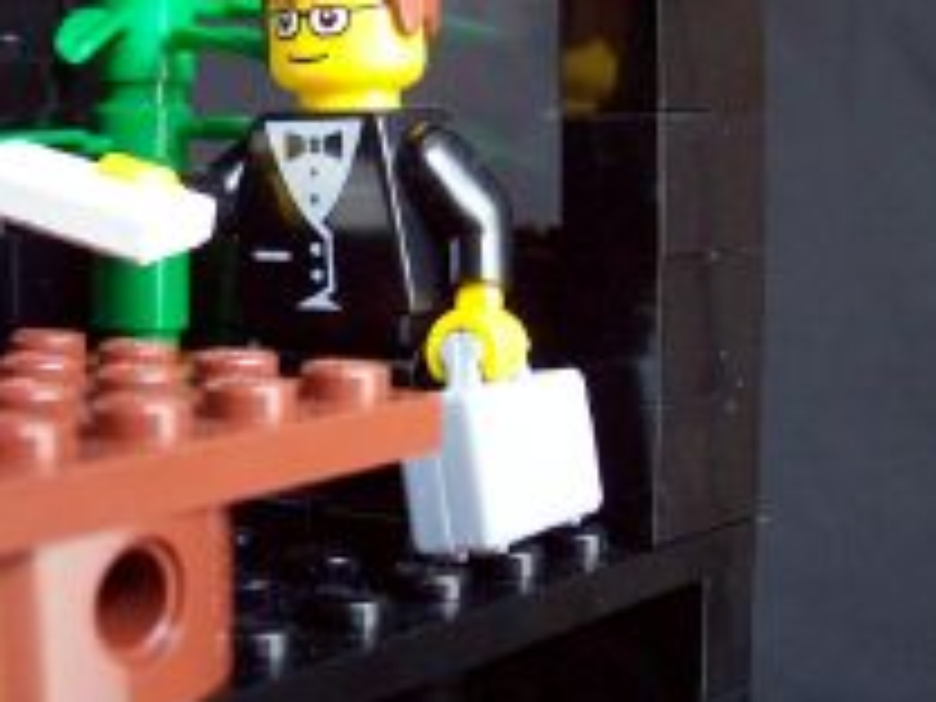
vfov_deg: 21.2
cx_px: 243
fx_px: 1866
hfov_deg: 27.8
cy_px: 196
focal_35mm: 69
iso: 160
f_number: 2.7
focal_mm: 6
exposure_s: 1/8.75
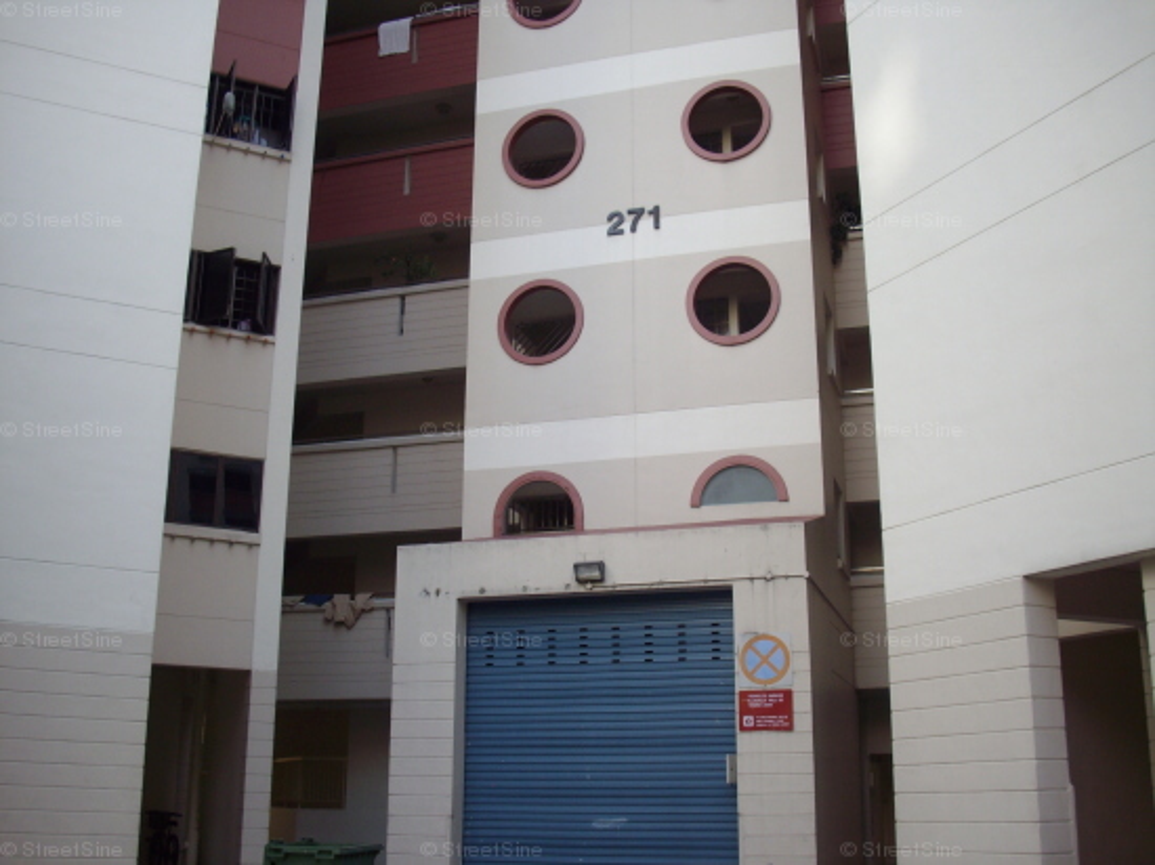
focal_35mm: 37
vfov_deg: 38.6
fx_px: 1234
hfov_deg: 50.2
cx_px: 578
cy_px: 432
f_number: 5.6
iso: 80
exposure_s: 1/50
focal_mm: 6.2
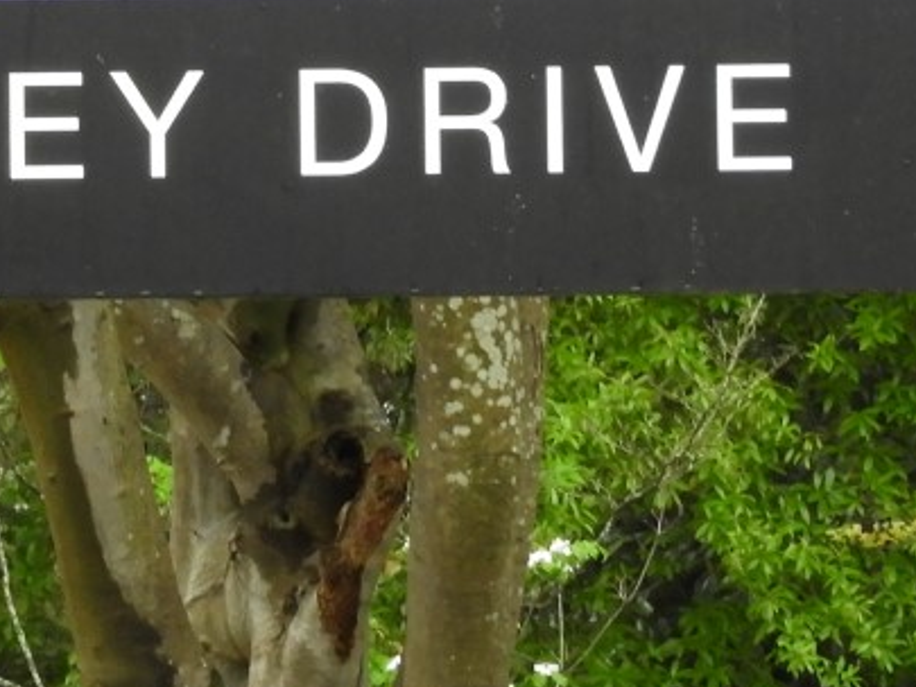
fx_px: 11752
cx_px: 45
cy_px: -337
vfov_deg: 3.3
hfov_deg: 4.5
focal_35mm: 444
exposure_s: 1/60
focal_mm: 22.4
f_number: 5
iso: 320
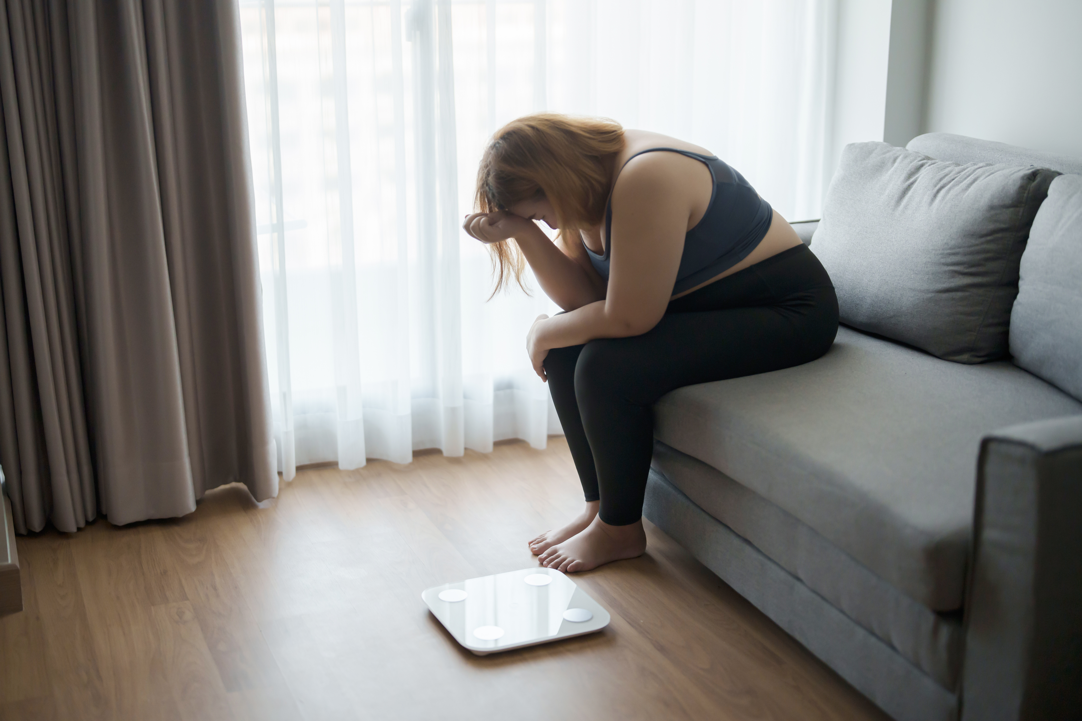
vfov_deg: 27.0
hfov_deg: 39.6
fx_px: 1503
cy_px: 360
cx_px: 541
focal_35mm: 50
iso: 800
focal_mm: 50
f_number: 1.2
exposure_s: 1/1250
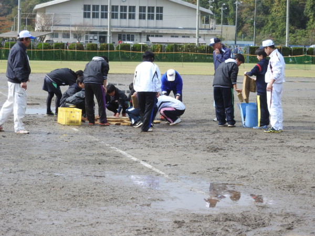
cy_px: 118
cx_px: 158
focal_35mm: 115
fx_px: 1046
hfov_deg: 17.1
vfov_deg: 12.9
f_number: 5
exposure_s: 1/250
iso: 100
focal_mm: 20.6
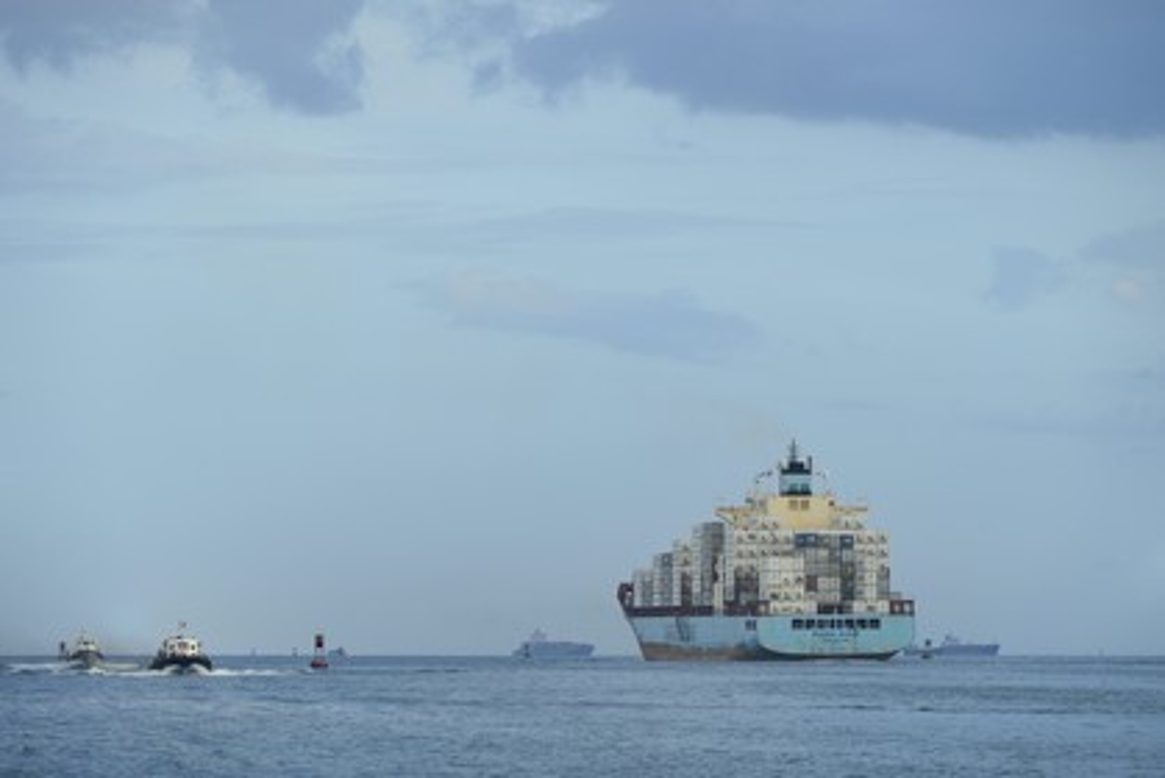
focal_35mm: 200
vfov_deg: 6.9
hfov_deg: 10.3
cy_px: 389
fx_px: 6476
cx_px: 582
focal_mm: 200
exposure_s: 1/400
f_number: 7.1
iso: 200
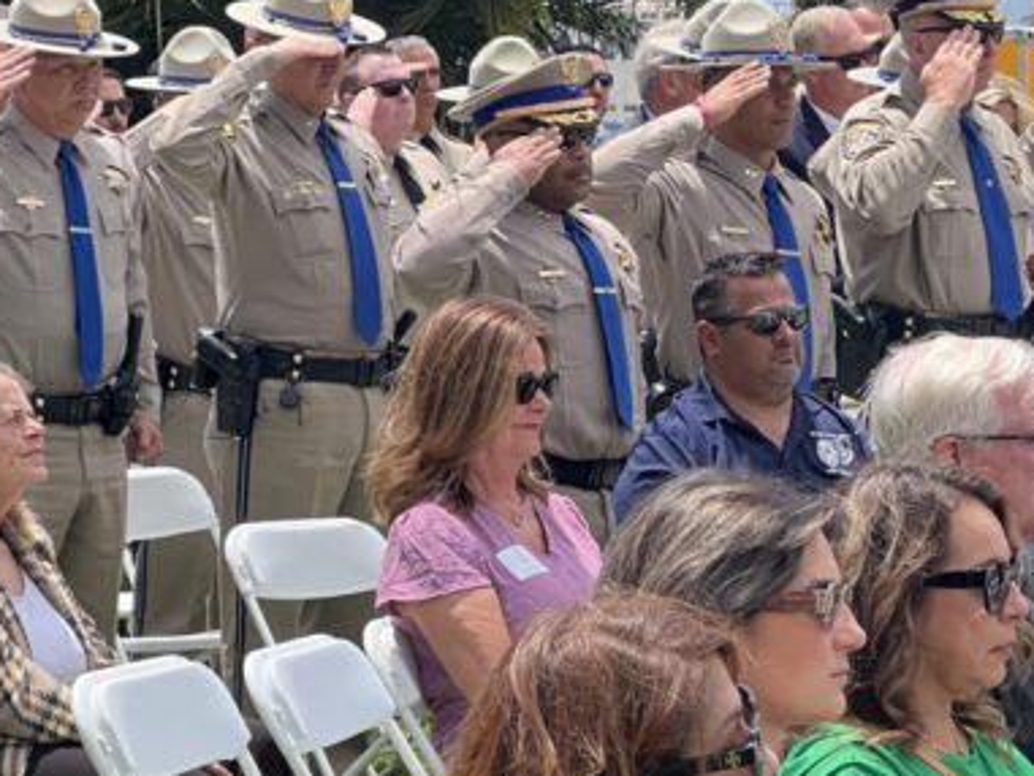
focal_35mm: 194
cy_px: 274
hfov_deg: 10.1
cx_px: 966
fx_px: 5797
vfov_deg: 7.7
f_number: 2.8
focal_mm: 9
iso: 32
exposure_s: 1/385
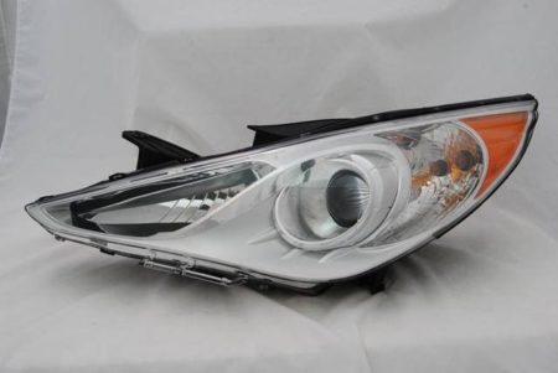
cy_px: 186
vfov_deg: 38.4
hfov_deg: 55.1
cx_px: 279
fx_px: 535
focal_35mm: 34
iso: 100
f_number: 11
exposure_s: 1/2.5
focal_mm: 23
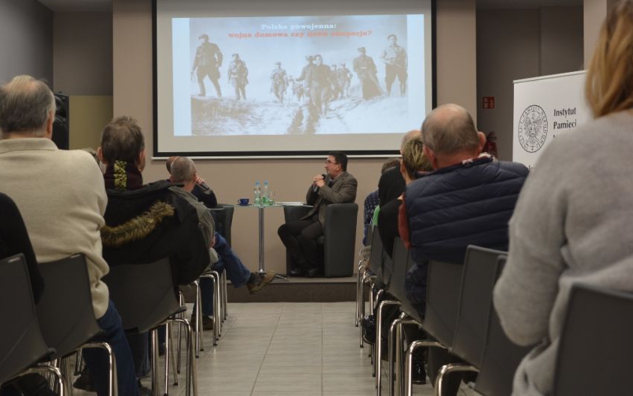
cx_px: 316
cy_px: 189
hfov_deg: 24.5
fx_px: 1458
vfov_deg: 15.5
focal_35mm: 85
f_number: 5.6
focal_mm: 55
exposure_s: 1/25
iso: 320
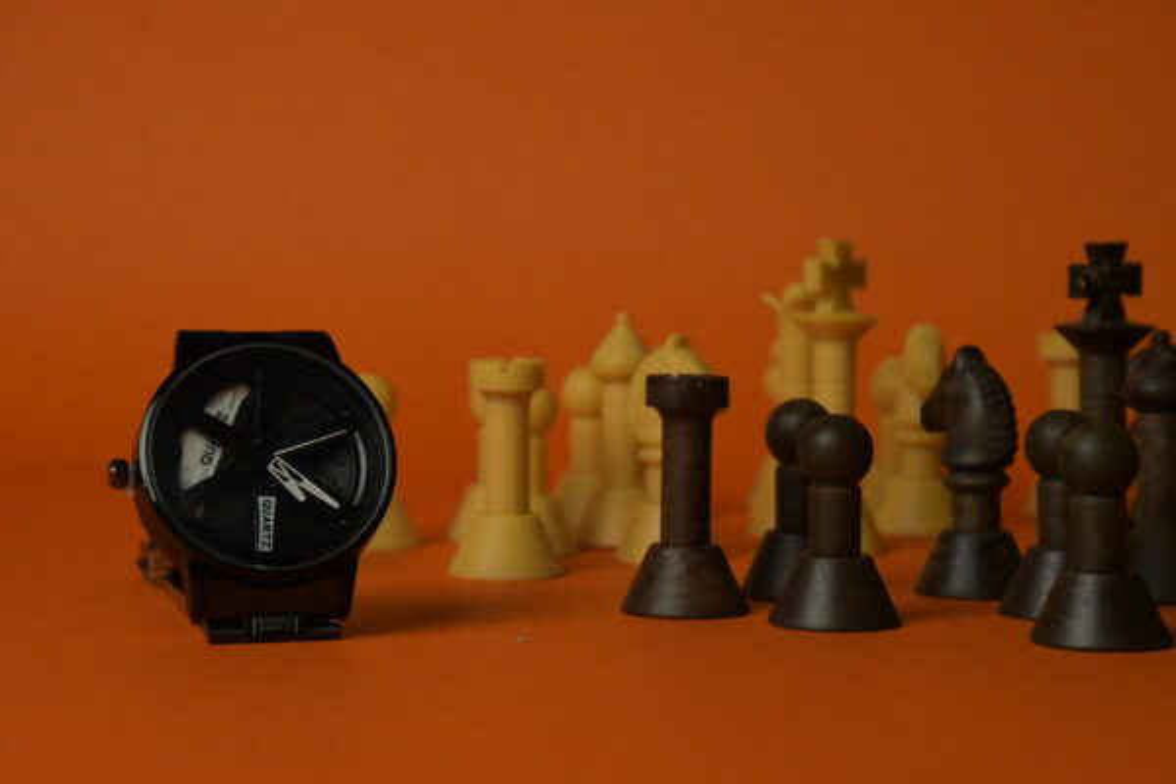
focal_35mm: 99
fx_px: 3234
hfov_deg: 20.6
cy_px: 392
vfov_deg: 13.8
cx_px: 588
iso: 12800
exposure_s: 1/1600
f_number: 11
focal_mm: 66
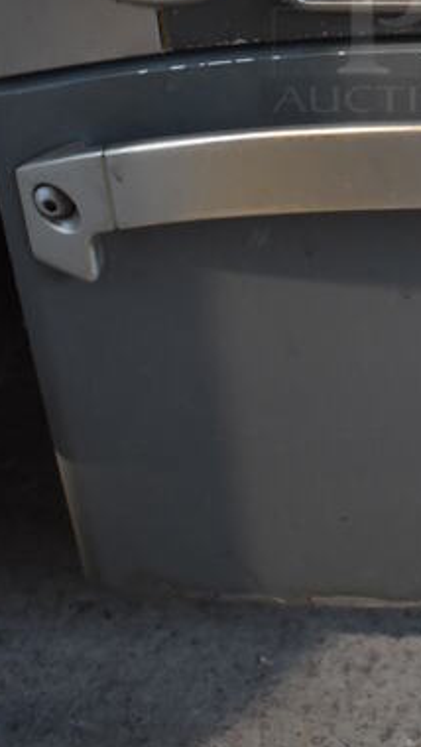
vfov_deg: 29.2
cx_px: 480
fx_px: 1348
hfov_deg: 17.1
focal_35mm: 68
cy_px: 17
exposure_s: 1/125
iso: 1800
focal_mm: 18
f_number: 3.5
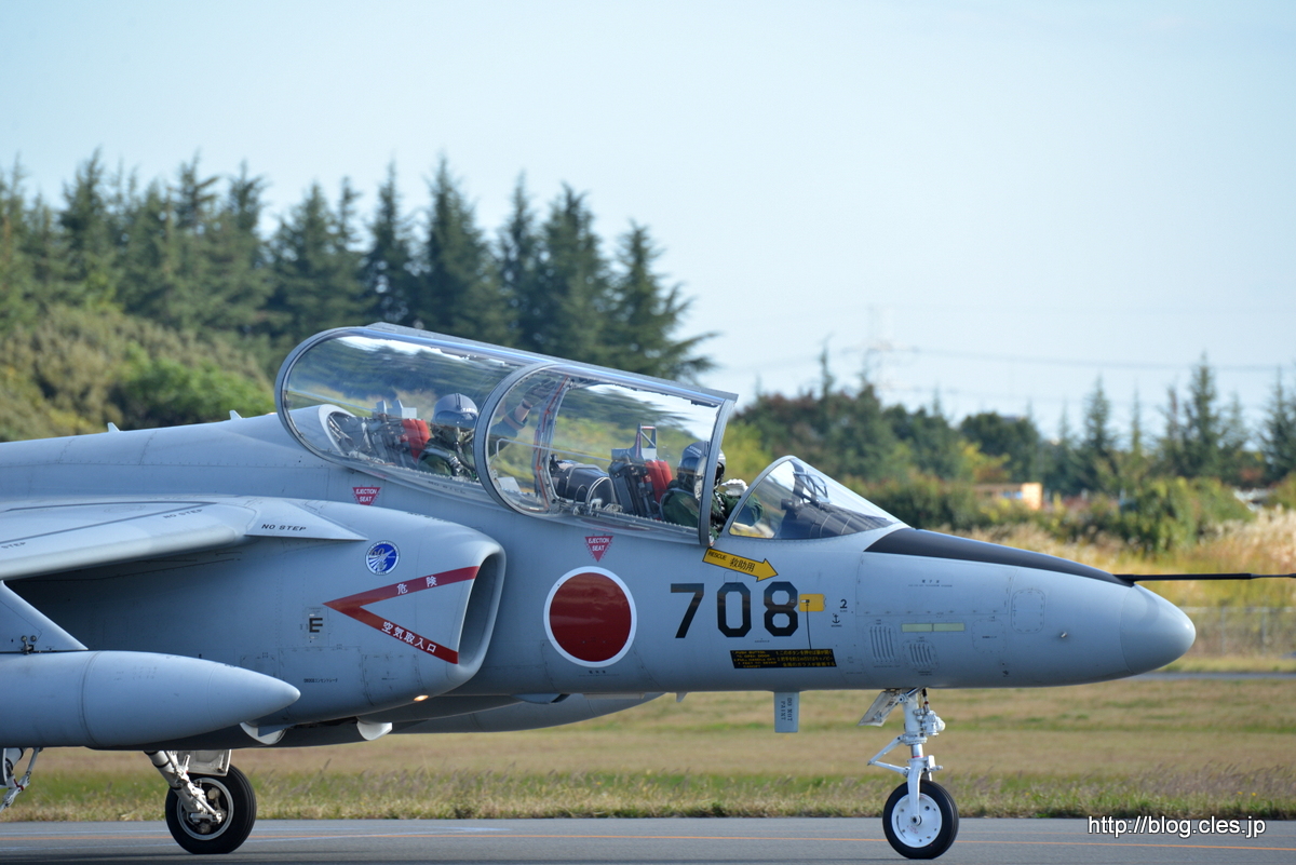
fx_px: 14404
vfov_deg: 3.4
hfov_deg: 5.2
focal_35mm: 400
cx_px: 648
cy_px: 432
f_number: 8
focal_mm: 400
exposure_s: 1/400
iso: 360
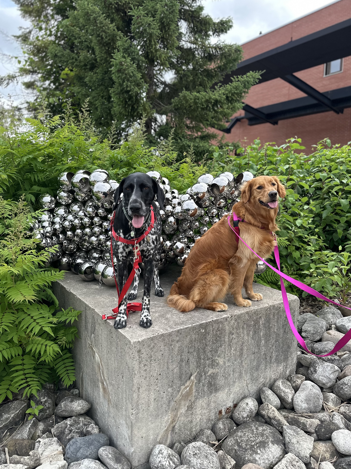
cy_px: 231
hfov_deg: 54.9
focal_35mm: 25
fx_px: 338
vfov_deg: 69.4
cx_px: 175
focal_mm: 6.86
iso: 80
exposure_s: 1/709
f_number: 1.78
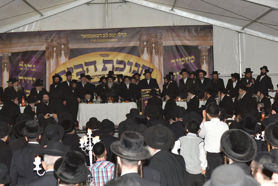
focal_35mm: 65
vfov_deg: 20.9
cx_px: 127
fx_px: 502
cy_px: 77
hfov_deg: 30.9
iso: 1000
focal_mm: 45
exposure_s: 1/125
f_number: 3.2
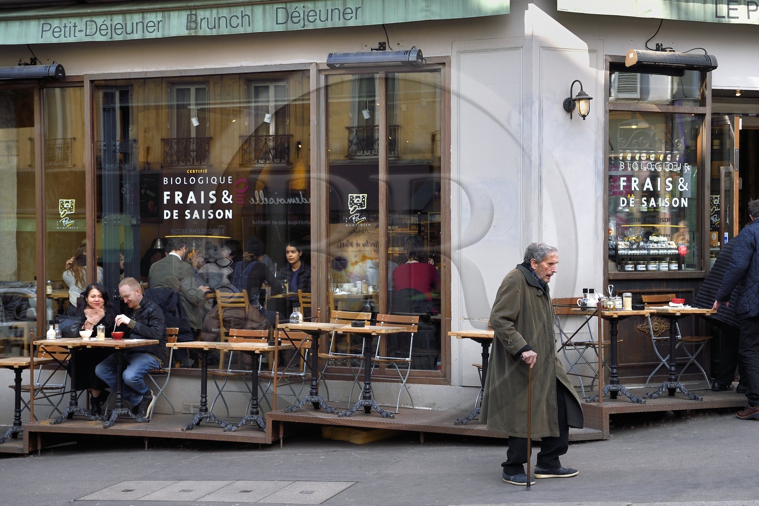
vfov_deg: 23.4
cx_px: 380
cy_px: 253
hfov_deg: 34.5
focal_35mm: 58
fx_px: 1223
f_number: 8
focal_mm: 58
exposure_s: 1/250
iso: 200
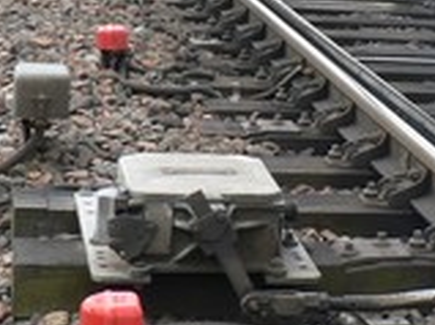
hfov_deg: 13.3
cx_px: 509
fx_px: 1821
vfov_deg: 10.1
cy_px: -11
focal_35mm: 145
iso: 80
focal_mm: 6
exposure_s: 1/125
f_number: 4
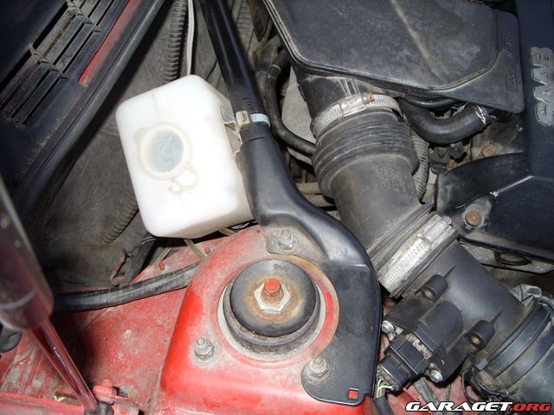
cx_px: 277
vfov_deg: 37.7
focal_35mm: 38
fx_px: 608
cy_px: 208
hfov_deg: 49.0
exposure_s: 1/30
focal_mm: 7.8
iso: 50
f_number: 2.8
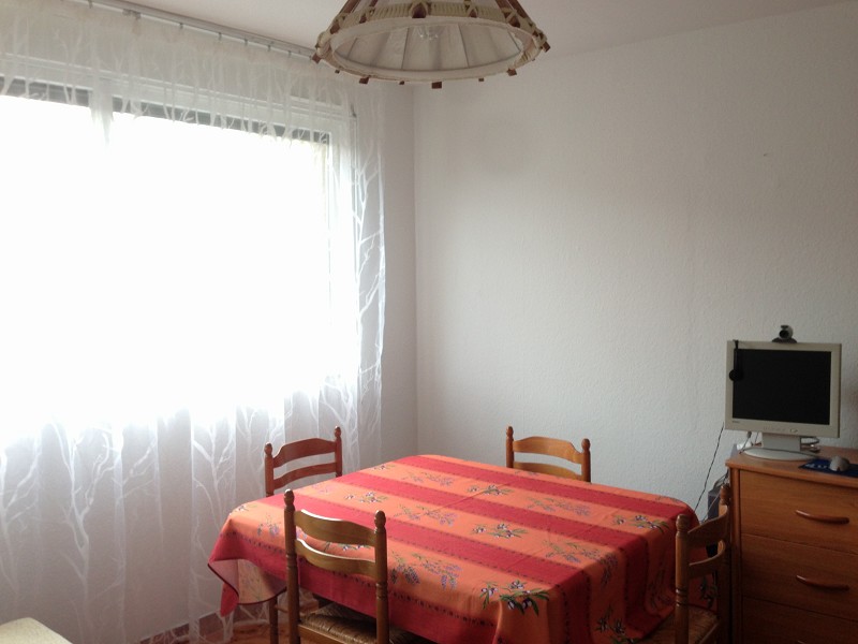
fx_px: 818
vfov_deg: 42.9
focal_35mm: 33
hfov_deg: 55.4
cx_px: 429
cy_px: 322
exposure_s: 1/120
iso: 64
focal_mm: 4.13
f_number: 2.4
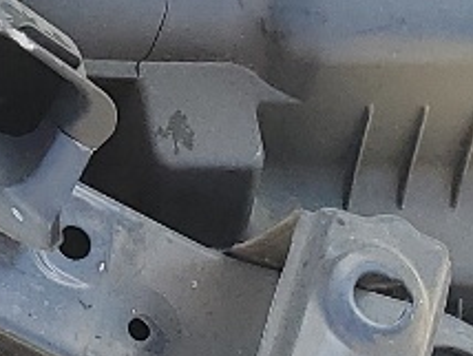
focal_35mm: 194
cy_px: -11
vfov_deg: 7.6
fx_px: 2654
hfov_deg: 9.6
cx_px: -424
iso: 50
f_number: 1.5
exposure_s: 1/667
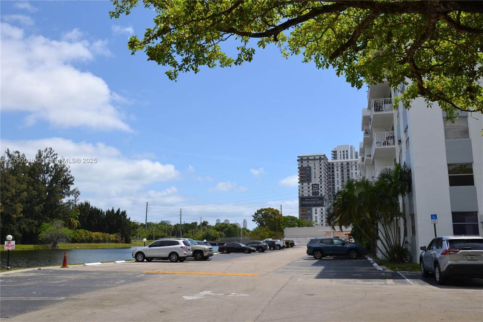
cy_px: 161
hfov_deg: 61.9
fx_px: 402
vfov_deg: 43.6
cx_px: 242
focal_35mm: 30
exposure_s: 1/320
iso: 100
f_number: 9
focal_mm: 20
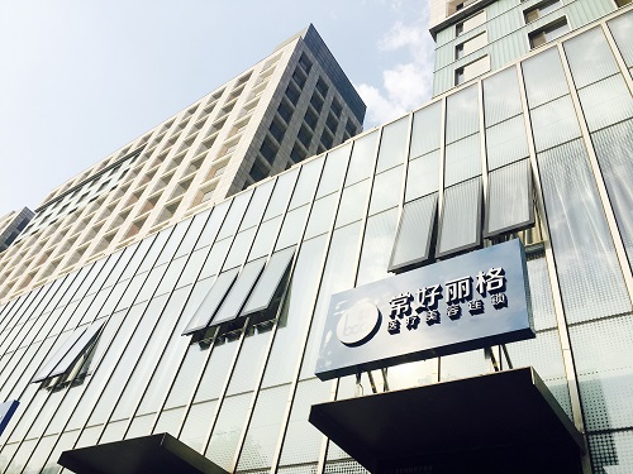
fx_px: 530
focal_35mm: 29
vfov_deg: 48.2
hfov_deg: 61.7
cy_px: 237
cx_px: 316
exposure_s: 1/2024
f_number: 2.2
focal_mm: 4.15
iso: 25
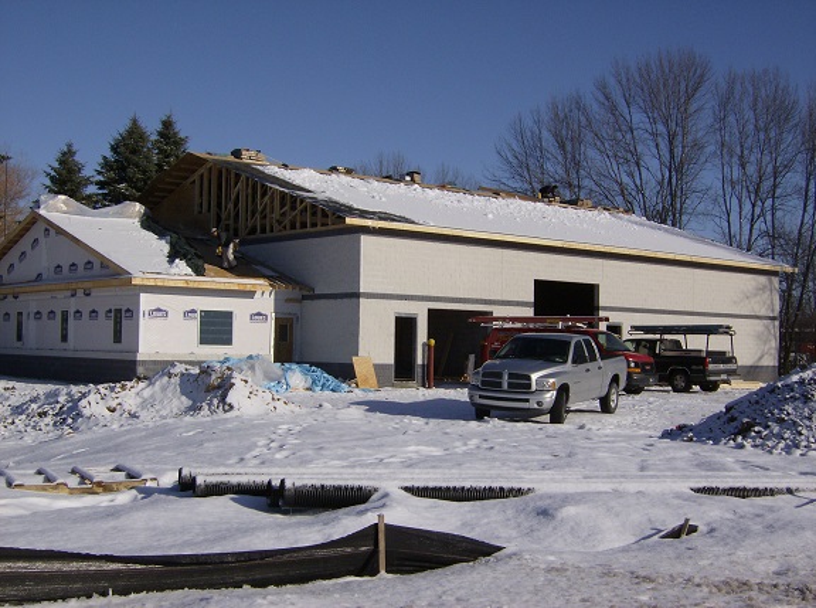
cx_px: 408
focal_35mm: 46
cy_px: 304
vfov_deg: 31.4
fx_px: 1082
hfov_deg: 41.3
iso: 100
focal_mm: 7.7
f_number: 5.1
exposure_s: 1/2000
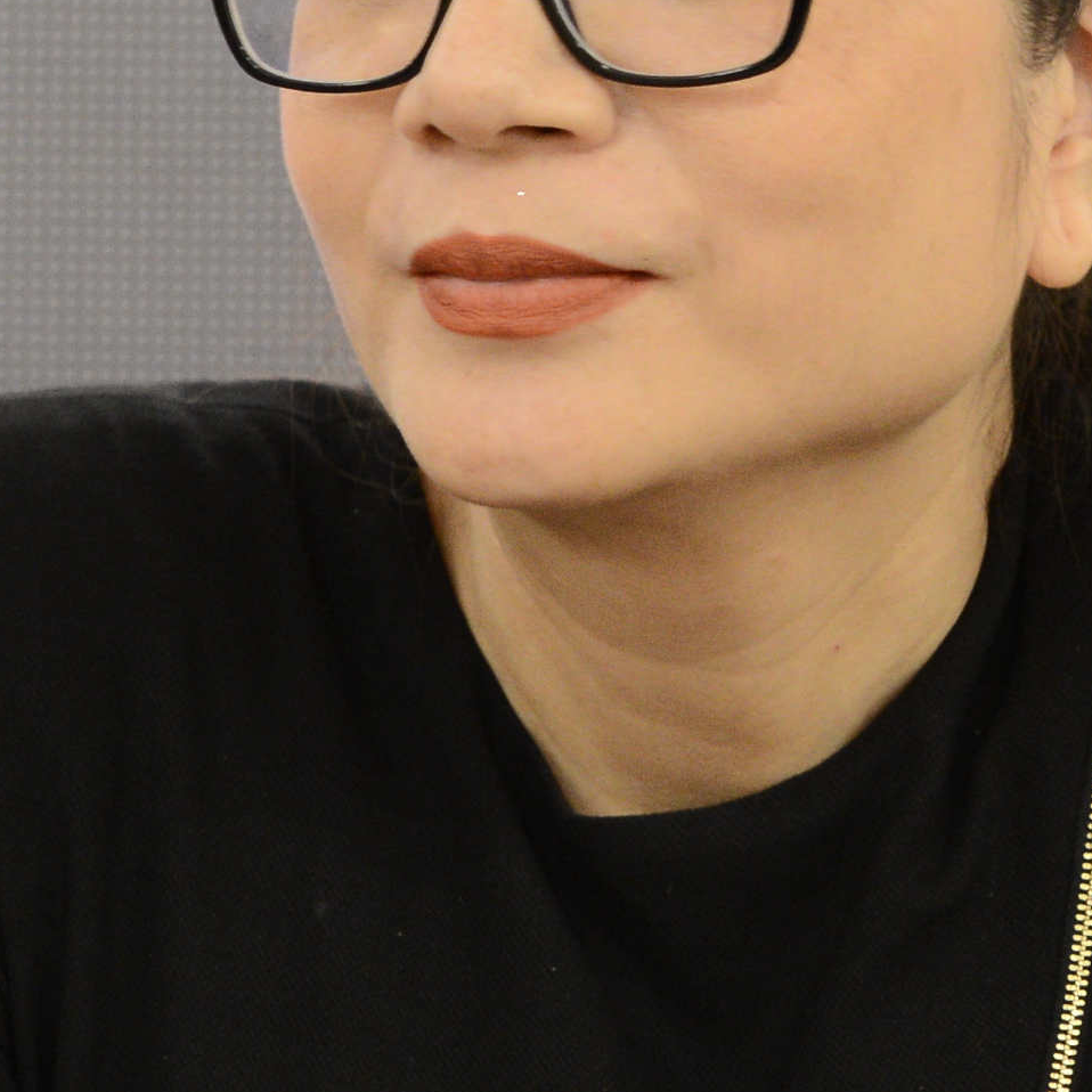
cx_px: -797
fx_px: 23591
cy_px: 434
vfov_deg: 2.7
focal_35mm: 661
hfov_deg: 2.6
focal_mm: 135
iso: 1000
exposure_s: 1/80
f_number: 2.8
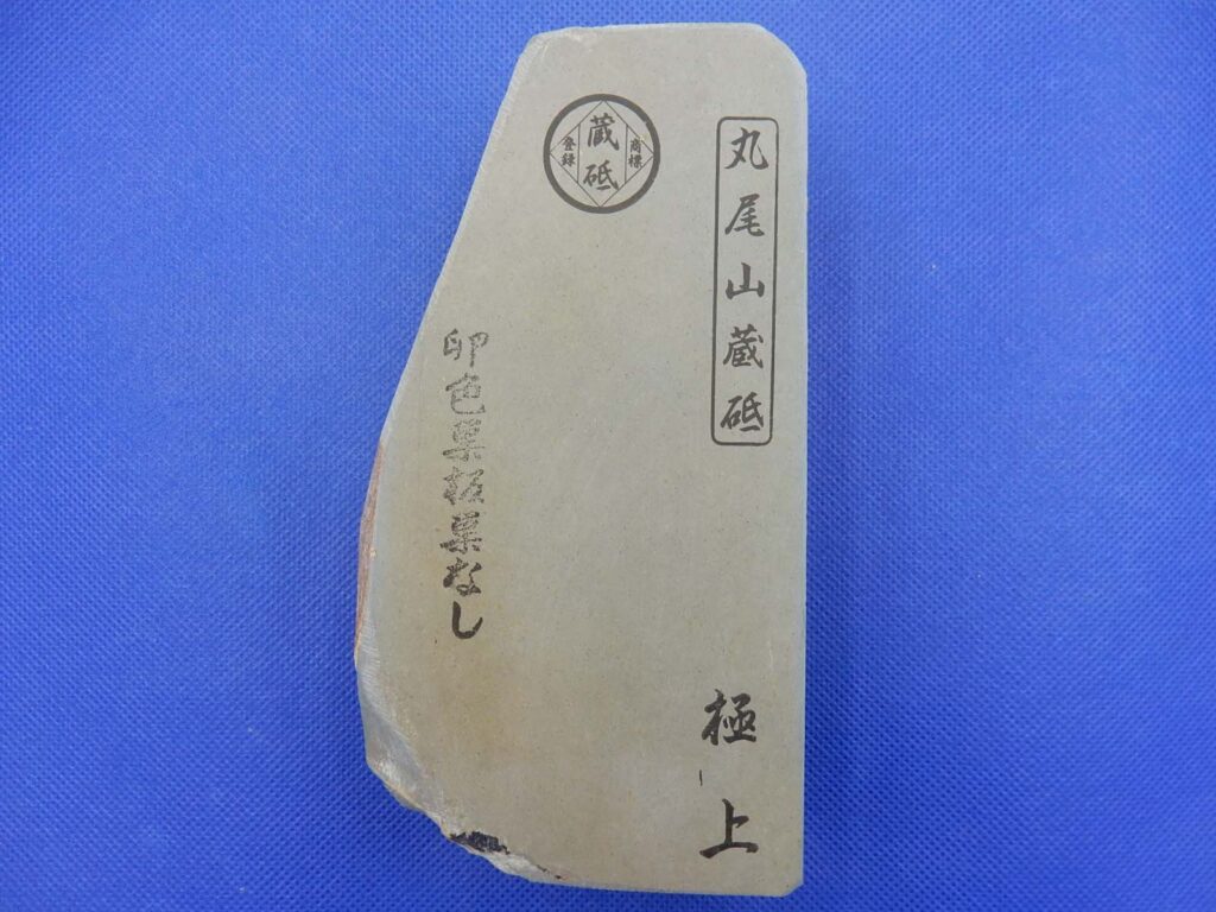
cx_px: 608
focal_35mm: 25
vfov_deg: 54.9
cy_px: 456
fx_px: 878
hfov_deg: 69.4
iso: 125
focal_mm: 4.5
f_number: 3.7
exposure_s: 1/60
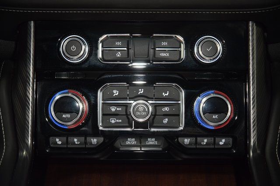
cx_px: 140
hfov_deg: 19.5
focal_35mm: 105
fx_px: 817
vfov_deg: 13.0
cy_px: 93
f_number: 4.5
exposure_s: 1/60
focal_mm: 70
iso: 1800
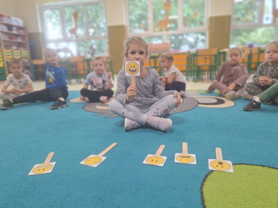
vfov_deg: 58.9
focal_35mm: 23
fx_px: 185
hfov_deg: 73.9
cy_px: 104
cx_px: 139
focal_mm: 5.54
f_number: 1.8
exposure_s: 1/50
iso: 80
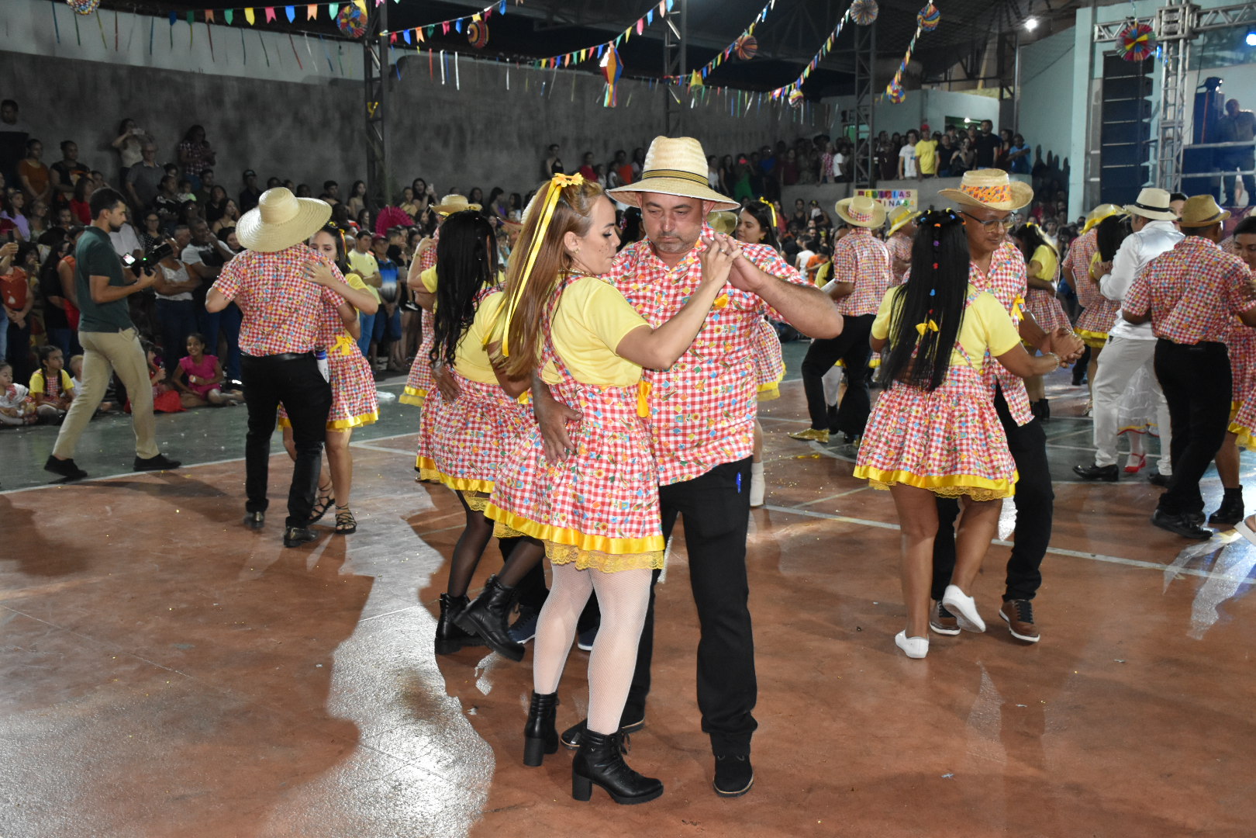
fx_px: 1361
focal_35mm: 39
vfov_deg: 34.2
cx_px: 628
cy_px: 419
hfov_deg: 49.6
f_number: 3.8
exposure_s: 1/100
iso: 2500
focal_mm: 26
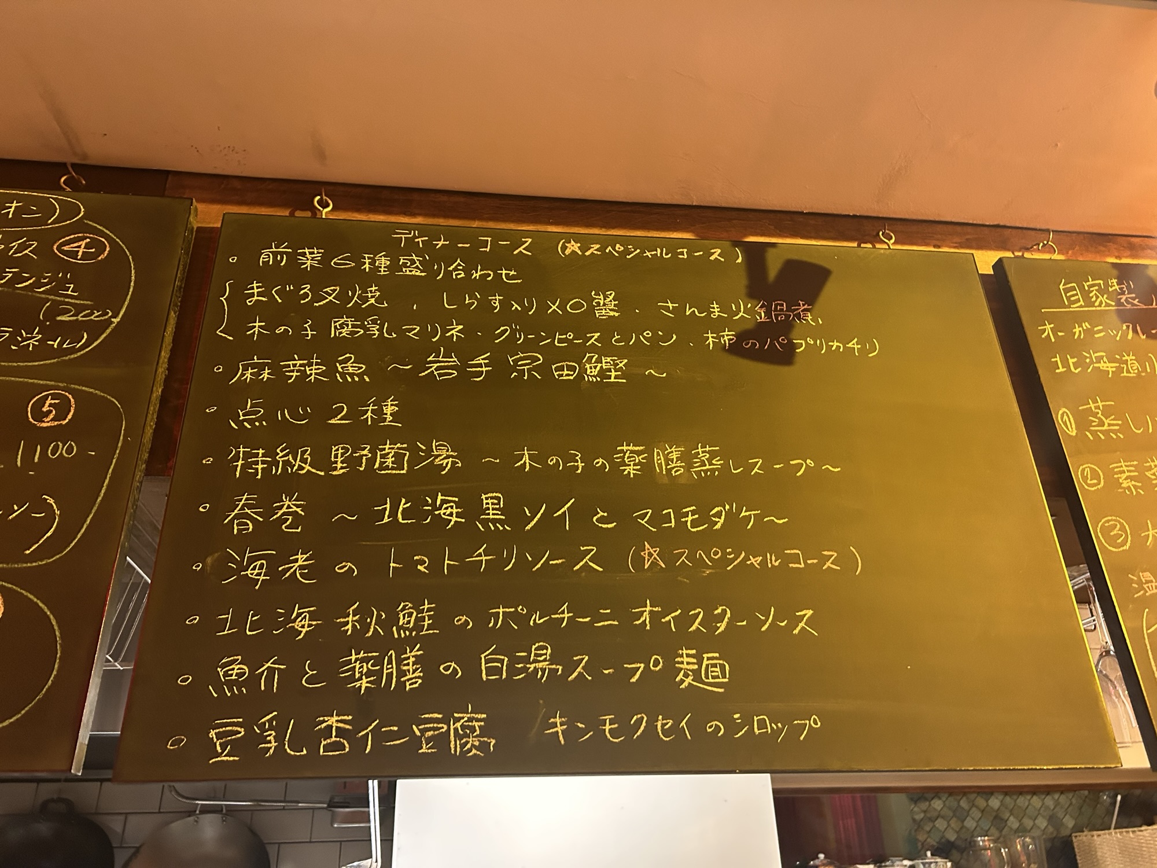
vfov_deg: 53.1
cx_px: 578
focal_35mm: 26
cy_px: 434
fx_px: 869
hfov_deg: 67.3
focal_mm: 5.7
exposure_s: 1/33
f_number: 1.5
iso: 500
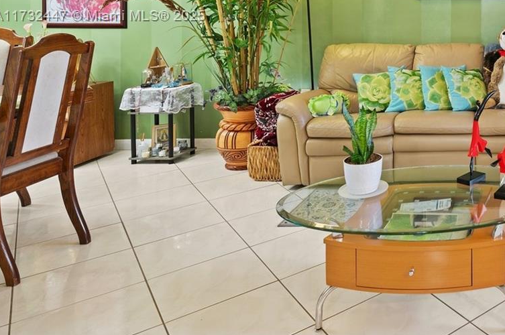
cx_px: 527
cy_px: 17
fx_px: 476
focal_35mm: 34
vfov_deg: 35.8
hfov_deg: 45.2
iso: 200
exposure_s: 2
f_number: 8
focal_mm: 16
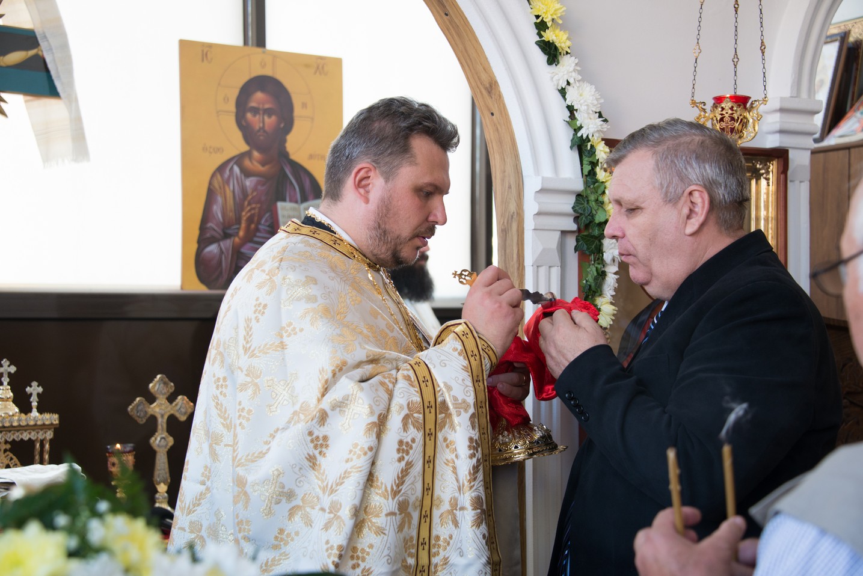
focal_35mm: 65
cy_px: 288
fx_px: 1559
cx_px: 432
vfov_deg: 20.9
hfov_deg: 30.9
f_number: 4.8
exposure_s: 1/60
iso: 640
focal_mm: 65
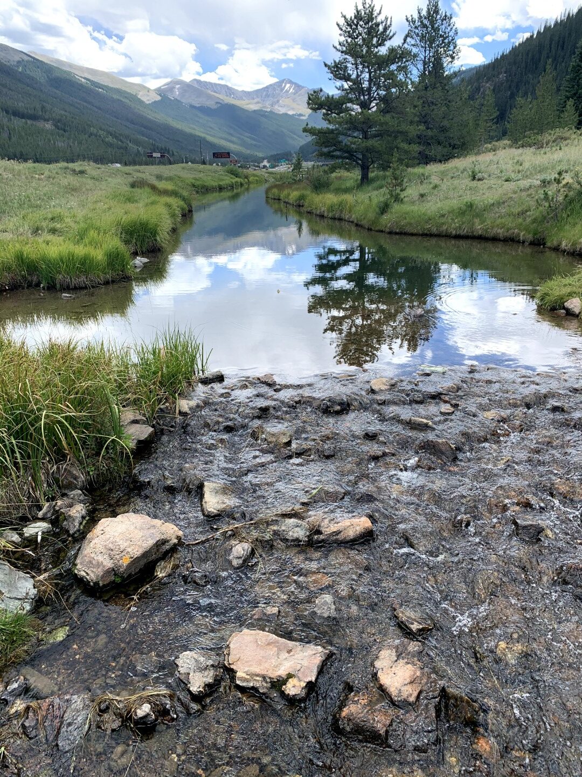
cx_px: 291
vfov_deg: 67.3
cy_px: 388
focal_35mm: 26
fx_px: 583
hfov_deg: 53.1
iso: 25
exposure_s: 1/669
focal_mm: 4.25
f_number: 1.8
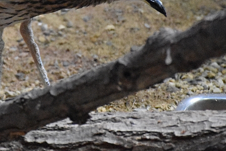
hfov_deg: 4.3
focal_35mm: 477
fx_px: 2995
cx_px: 43
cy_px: 11
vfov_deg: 2.9
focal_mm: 140
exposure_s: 1/100
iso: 12800
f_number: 5.6
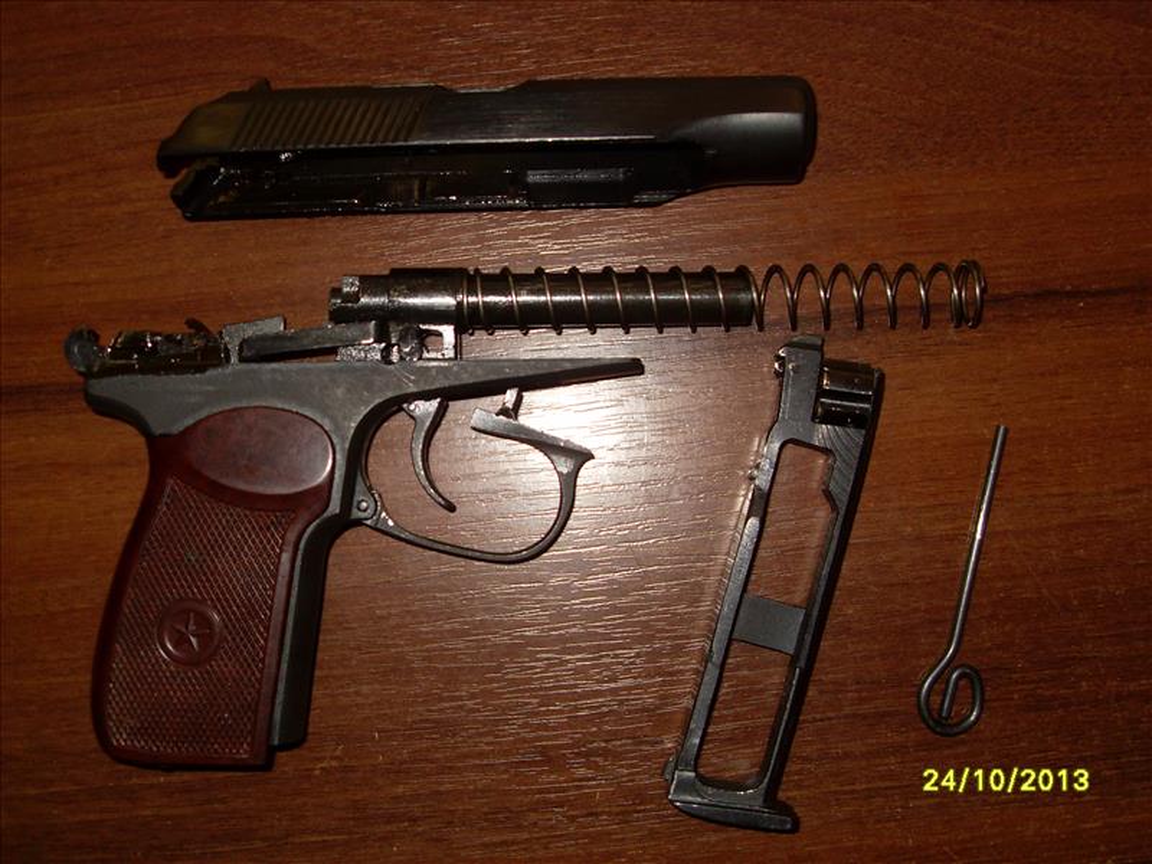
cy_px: 432
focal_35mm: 35
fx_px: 1165
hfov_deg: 52.6
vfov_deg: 40.7
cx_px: 576
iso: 100
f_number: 2.8
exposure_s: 1/45
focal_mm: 6.3
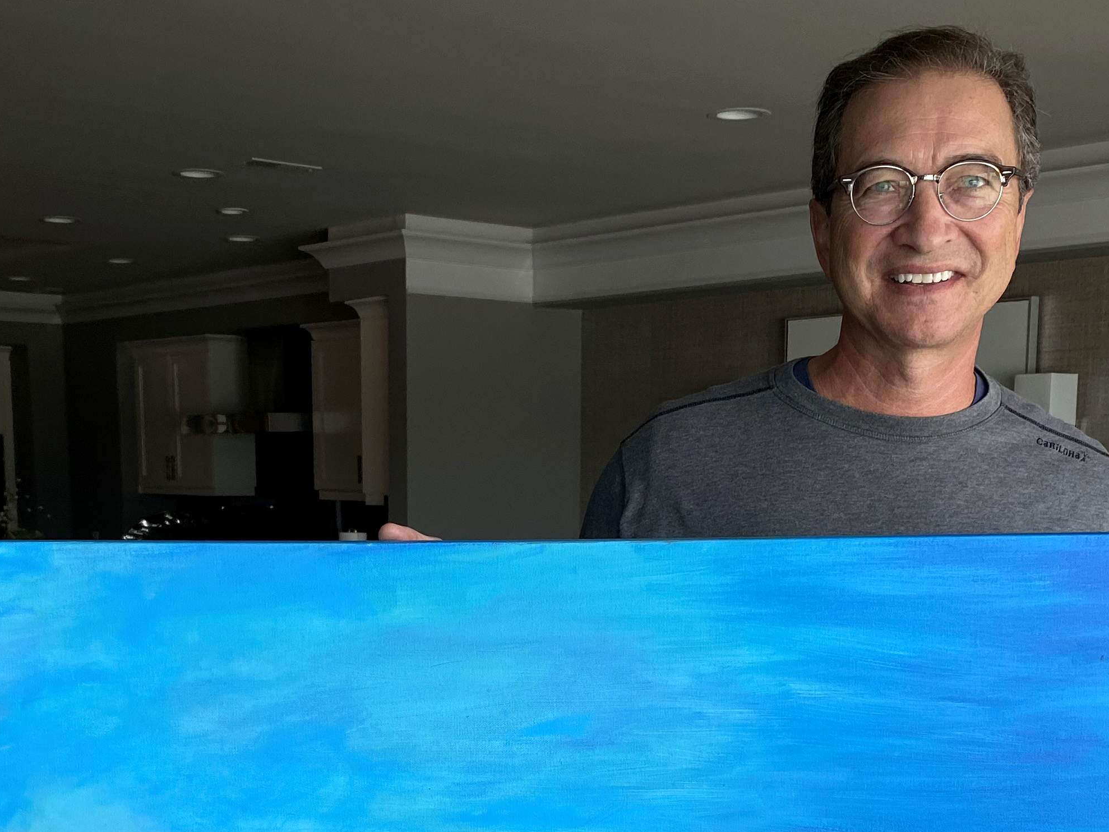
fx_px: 1698
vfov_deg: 26.6
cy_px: 748
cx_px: 488
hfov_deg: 36.1
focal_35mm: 53
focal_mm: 4.25
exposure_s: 1/122
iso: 50
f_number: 1.8
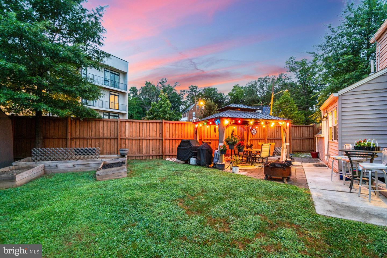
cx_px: 194
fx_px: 172
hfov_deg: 96.7
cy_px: 129
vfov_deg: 73.7
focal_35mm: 16
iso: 1250
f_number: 8
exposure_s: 1
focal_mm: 16
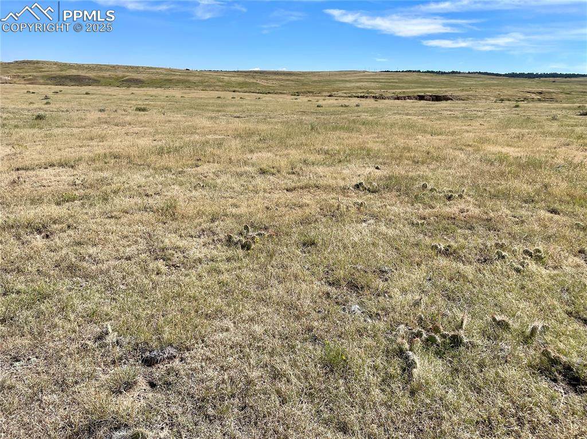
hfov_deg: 67.3
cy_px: 220
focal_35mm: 26
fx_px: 441
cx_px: 294
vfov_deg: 53.0
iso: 32
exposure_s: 1/4132
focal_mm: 4.2
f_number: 1.6
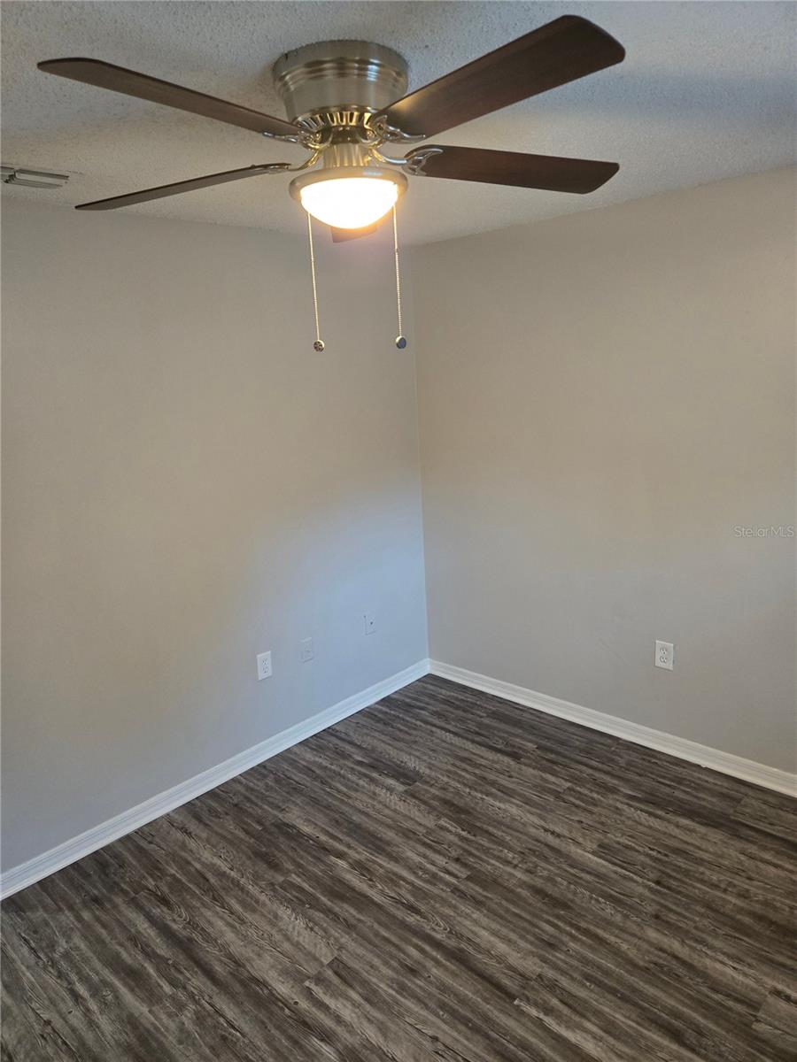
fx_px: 706
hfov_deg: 58.9
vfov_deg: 73.9
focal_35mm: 23
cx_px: 398
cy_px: 531
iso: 640
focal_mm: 5.4
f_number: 1.8
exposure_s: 1/60
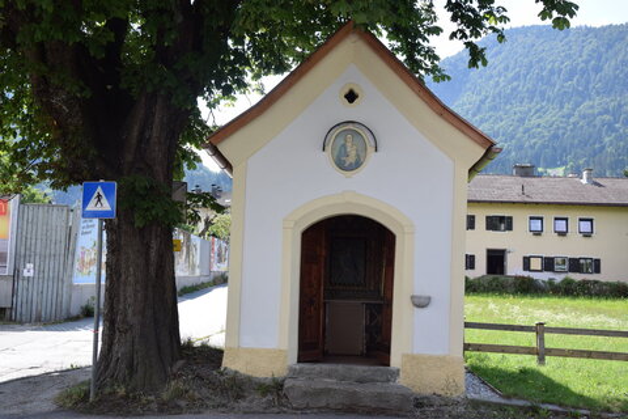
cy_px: 210
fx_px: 785
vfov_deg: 29.9
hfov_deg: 43.6
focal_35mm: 45
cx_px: 314
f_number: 8
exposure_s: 1/250
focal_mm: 30
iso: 220
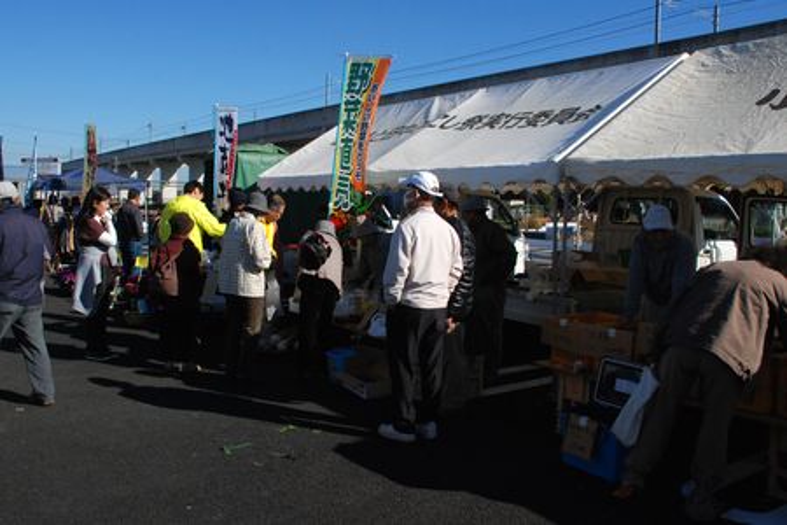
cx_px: 394
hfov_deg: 61.9
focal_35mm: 30
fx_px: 656
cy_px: 262
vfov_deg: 43.6
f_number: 13
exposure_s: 1/640
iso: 500
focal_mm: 20
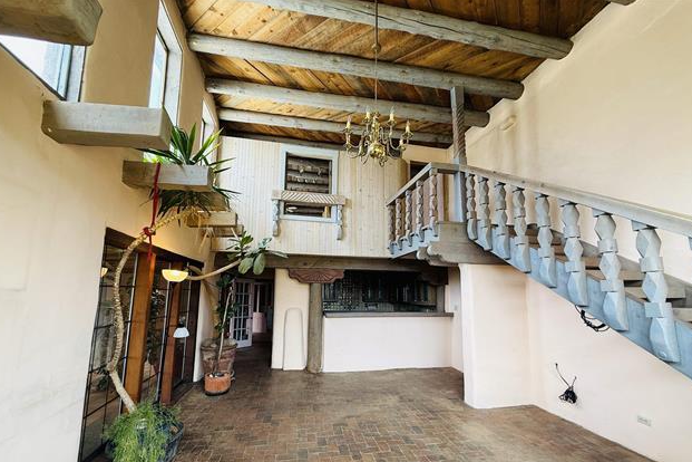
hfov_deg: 100.4
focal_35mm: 15
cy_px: 266
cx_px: 343
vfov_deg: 76.8
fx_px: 288
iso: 64
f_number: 2.2
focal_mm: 2.22
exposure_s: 1/99
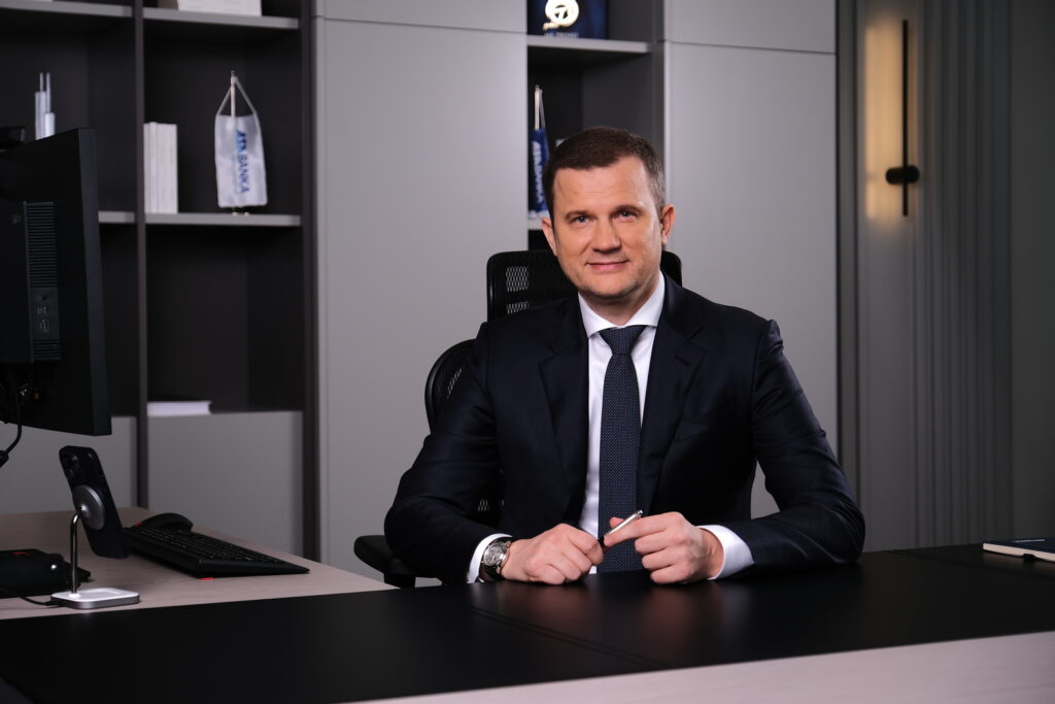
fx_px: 1817
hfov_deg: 32.4
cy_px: 352
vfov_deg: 21.9
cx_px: 528
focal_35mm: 62
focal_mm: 41.4
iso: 125
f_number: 2.8
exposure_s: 1/160
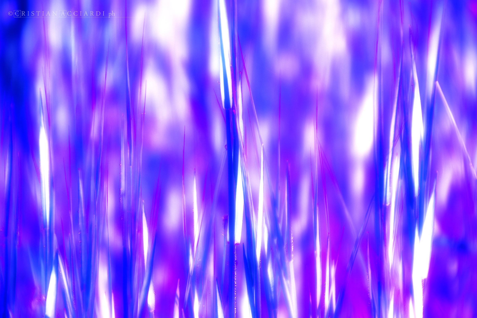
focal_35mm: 405
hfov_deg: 5.1
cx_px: 238
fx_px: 5366
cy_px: 159
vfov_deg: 3.4
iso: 400
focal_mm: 270
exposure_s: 1/800
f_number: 6.3
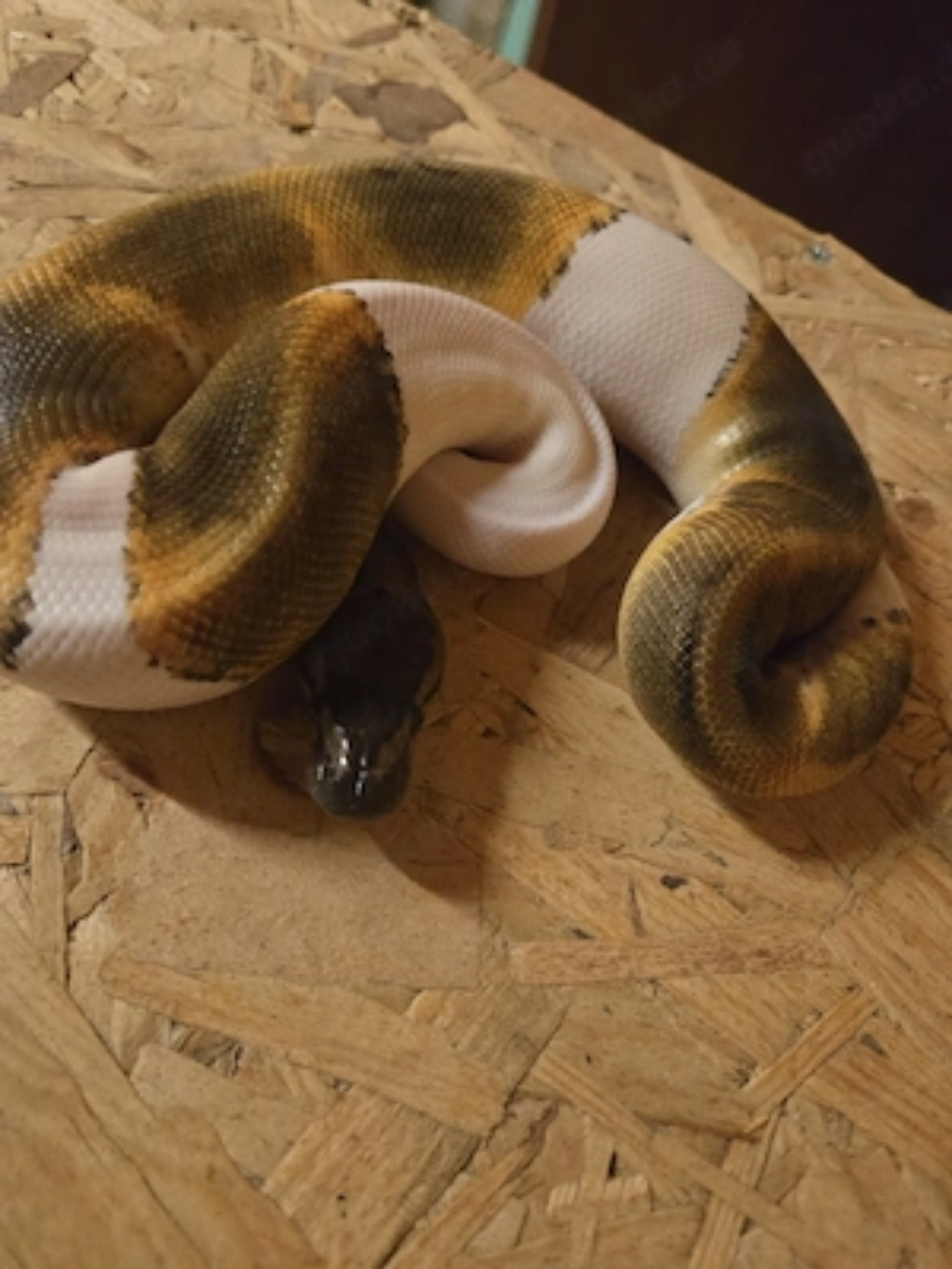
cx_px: 476
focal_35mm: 23
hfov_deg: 58.9
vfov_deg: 73.9
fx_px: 843
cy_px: 634
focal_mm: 5.4
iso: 1600
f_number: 1.8
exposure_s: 1/50.3
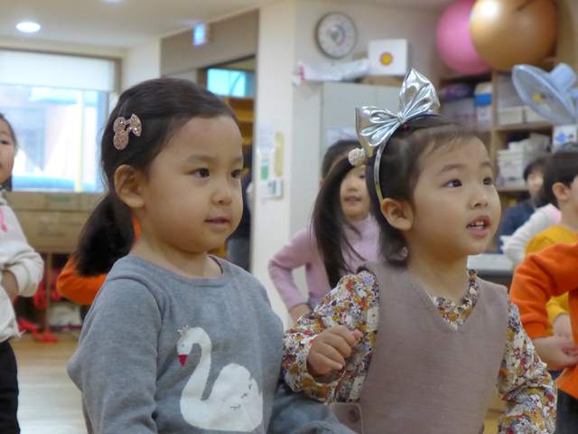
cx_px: 289
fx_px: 1503
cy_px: 217
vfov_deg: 16.4
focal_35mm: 90
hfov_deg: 21.8
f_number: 2.3
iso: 1600
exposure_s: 1/400
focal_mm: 17.7
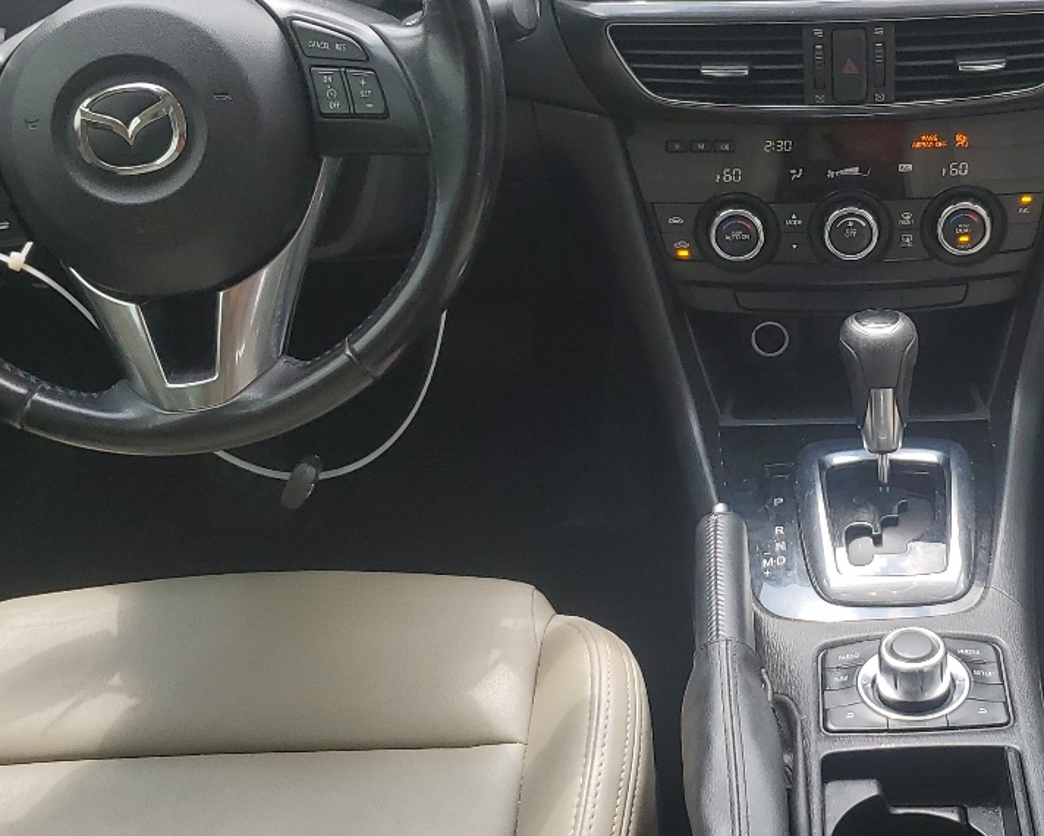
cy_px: 375
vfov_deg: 26.7
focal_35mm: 57
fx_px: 1762
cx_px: 848
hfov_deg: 32.1
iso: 50
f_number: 1.5
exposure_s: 1/476
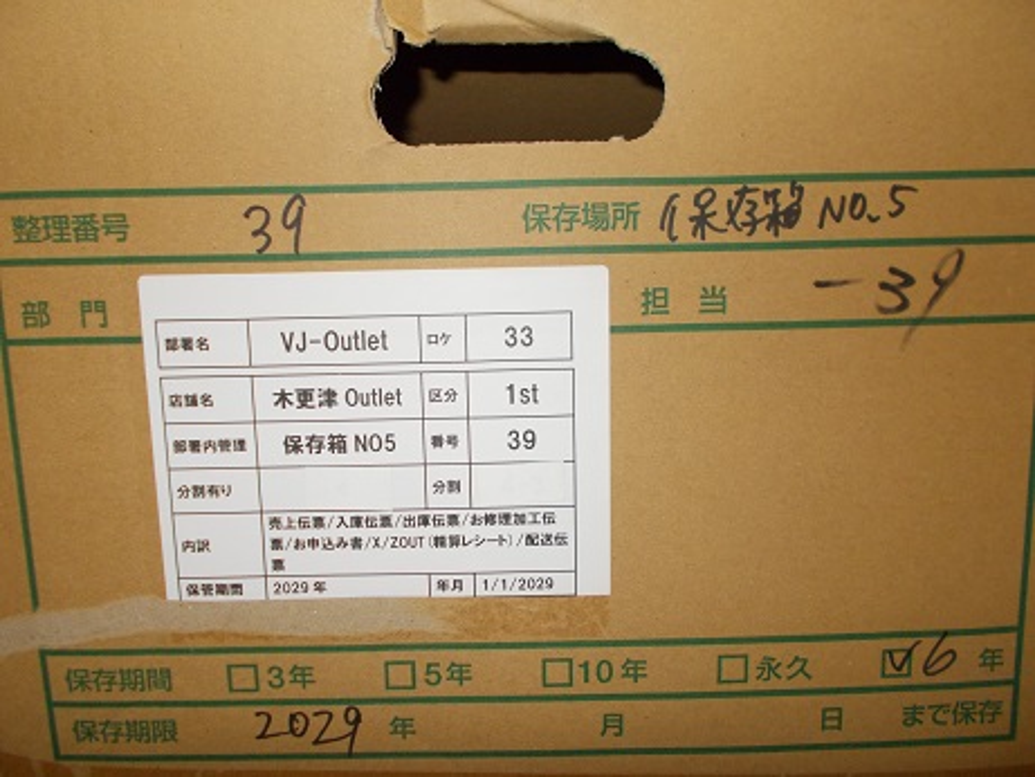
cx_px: 518
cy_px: 388
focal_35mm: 26
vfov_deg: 53.1
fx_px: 778
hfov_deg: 67.3
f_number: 3.2
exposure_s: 1/25
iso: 200
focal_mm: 4.6
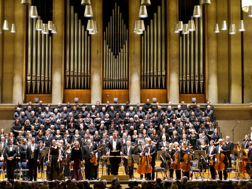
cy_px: 94
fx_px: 655
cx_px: 126
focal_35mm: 90
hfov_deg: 21.8
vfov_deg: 16.4
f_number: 2.5
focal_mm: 45
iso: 1600
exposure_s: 1/80
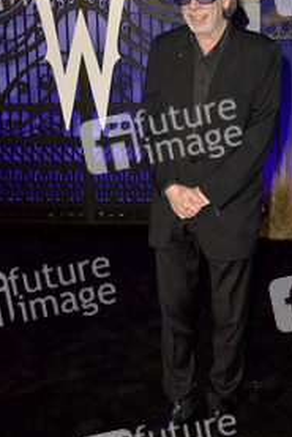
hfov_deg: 25.8
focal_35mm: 52
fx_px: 632
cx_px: 208
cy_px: 216
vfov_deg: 38.2
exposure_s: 1/250
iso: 640
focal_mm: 36
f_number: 6.3
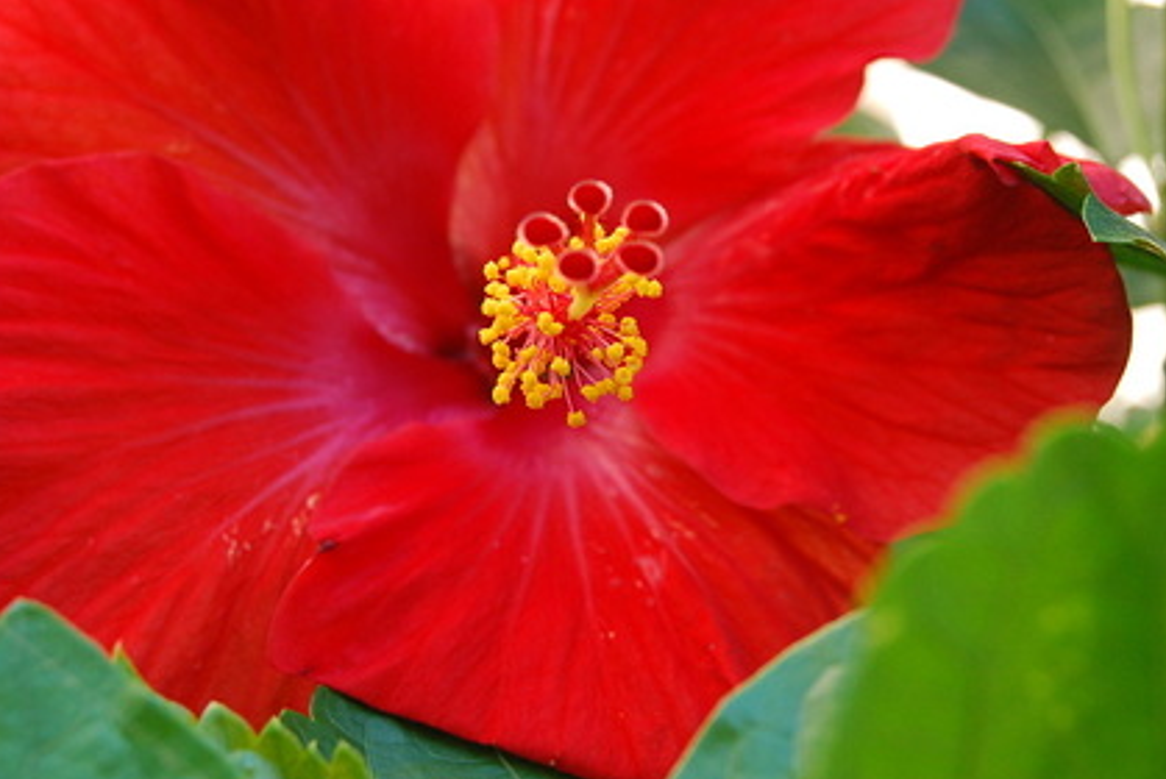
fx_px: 2787
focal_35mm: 86
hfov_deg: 23.6
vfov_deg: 15.9
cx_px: 598
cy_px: 289
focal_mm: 40
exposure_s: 1/100
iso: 400
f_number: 8
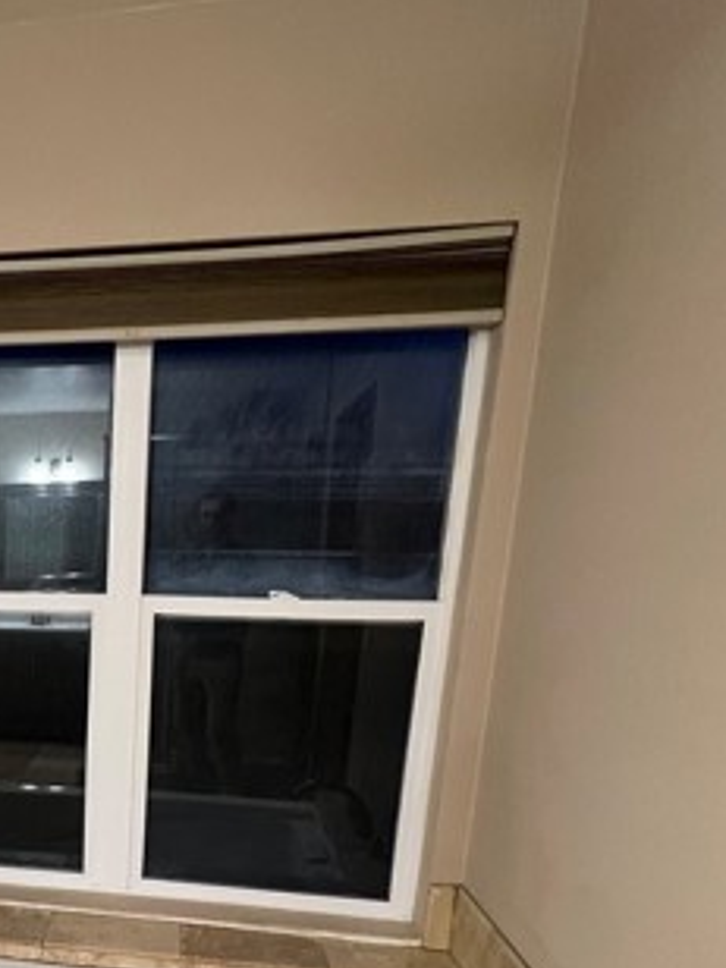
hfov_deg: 44.8
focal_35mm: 27
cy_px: 729
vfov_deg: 61.6
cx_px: 25
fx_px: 755
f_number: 1.8
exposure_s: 1/60
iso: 200
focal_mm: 1.57
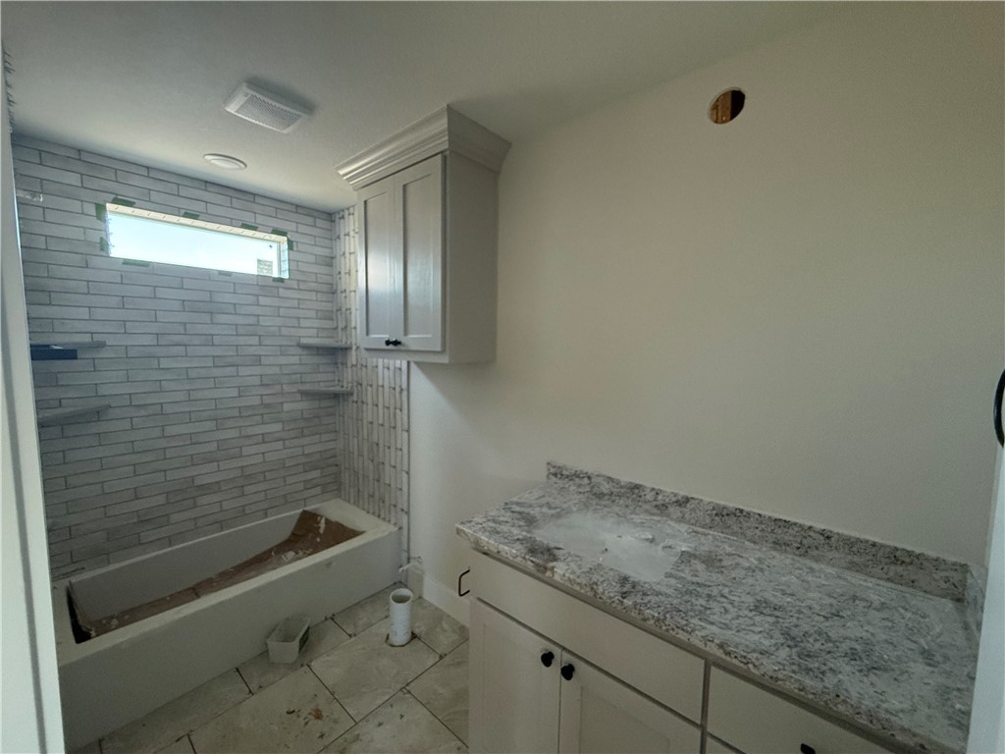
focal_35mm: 14
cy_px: 377
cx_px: 502
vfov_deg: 85.7
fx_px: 406
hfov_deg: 102.1
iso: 320
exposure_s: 1/99
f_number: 2.2
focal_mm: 2.22
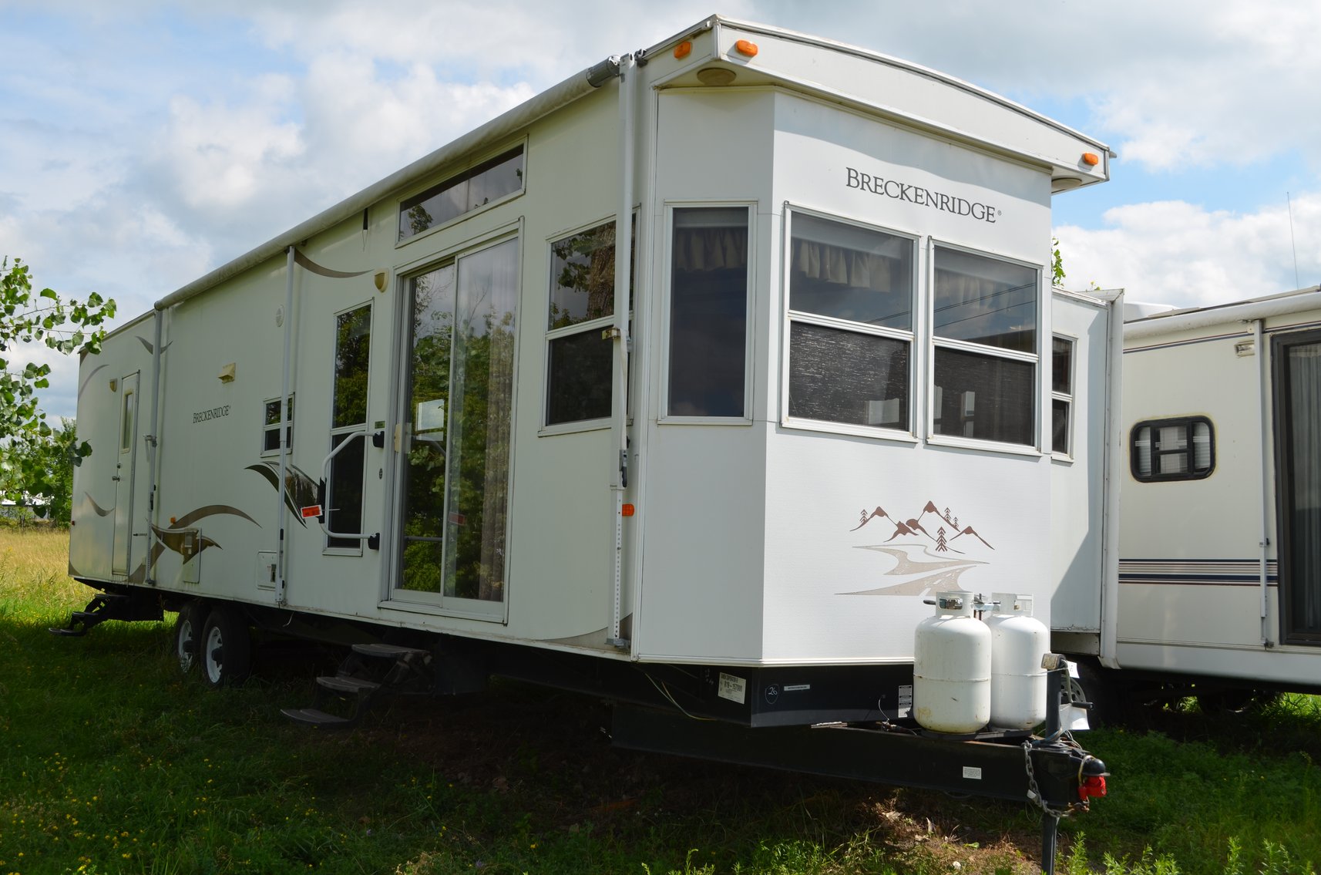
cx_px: 660
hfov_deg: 53.2
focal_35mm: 36
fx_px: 1318
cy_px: 438
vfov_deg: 36.7
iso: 100
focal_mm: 24
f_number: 9
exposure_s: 1/320
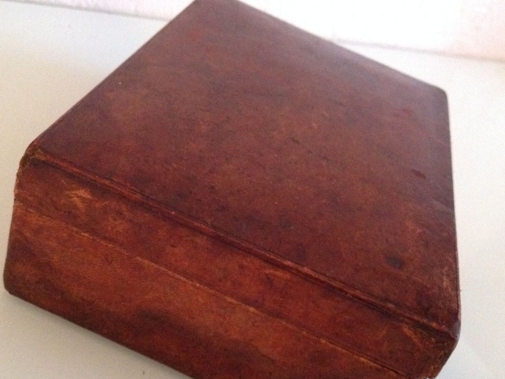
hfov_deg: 42.0
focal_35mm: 45
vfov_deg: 32.1
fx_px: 657
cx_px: 218
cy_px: 222
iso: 800
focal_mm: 4.28
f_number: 2.4
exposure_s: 1/17
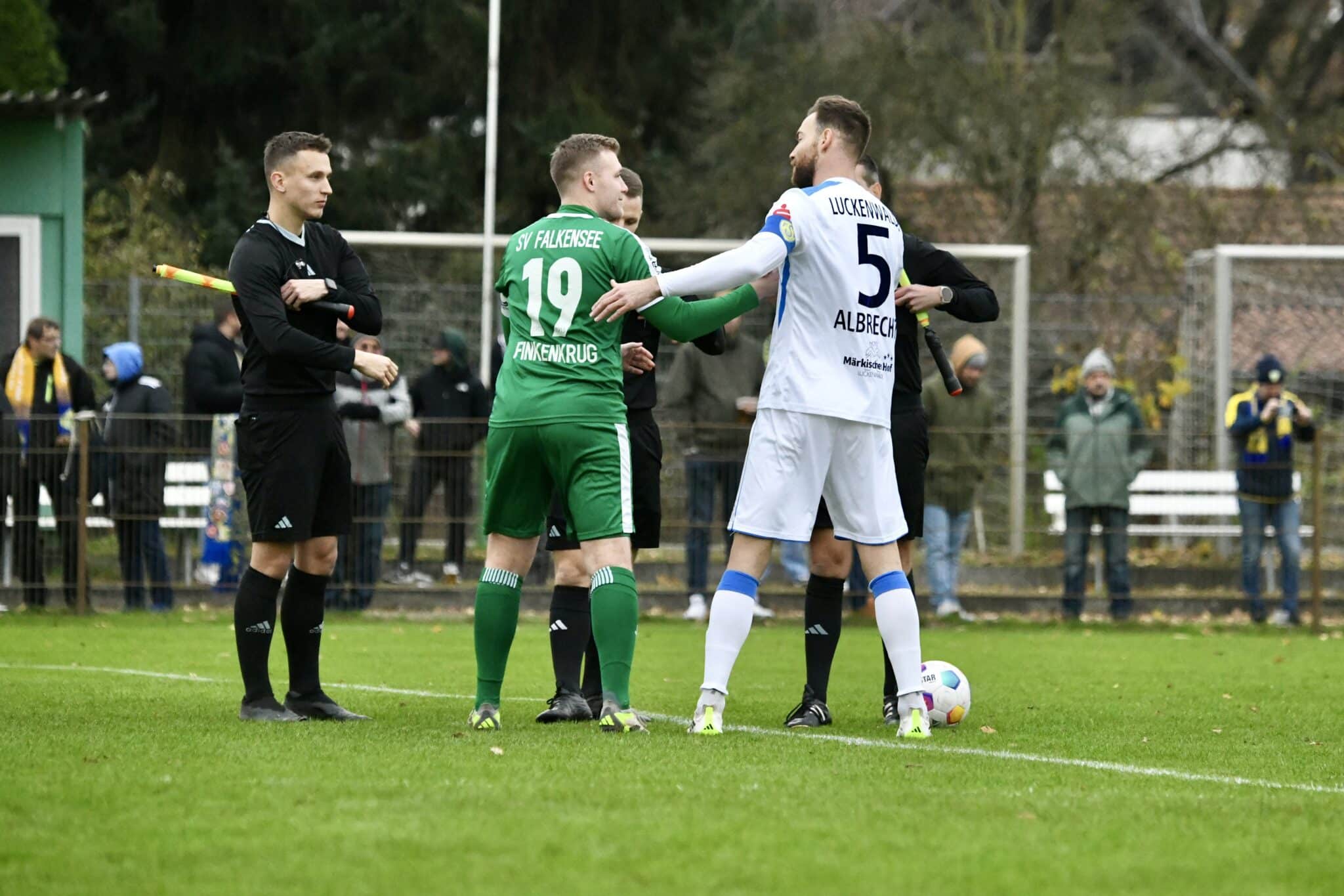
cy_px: 448
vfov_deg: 5.7
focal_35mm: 240
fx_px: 8959
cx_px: 672
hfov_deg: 8.6
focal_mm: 240
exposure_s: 1/1600
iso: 8000
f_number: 5.3
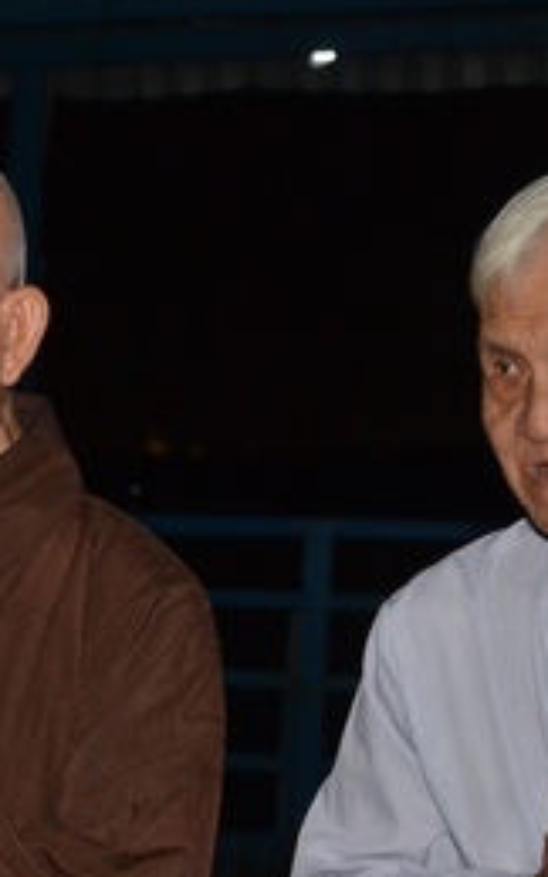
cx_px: -152
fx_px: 3207
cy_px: 547
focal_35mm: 134
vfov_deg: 15.5
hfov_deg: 9.6
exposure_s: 1/60
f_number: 5.6
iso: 1600
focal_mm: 35
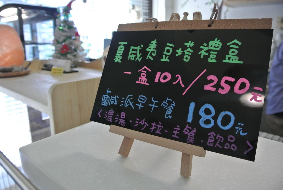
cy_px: 95
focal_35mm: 27
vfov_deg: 48.0
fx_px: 212
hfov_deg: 67.3
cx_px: 142
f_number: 3.5
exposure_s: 1/160
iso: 800
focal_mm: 10
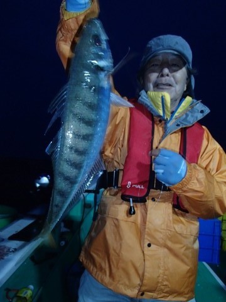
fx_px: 244
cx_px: 113
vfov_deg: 63.4
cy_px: 151
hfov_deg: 49.7
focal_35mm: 28
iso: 400
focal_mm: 5
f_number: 3.9
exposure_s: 1/30
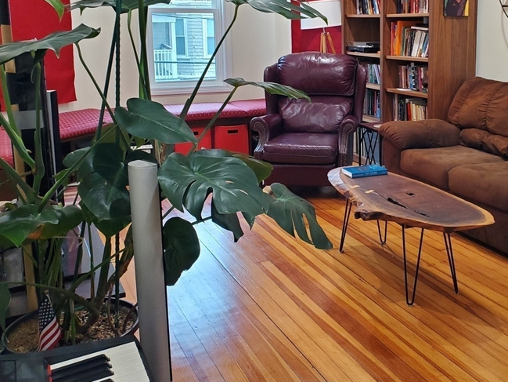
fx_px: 602
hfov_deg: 44.0
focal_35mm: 41
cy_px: 108
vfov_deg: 34.6
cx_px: 390
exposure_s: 1/40
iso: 250
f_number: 2.4
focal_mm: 4.3
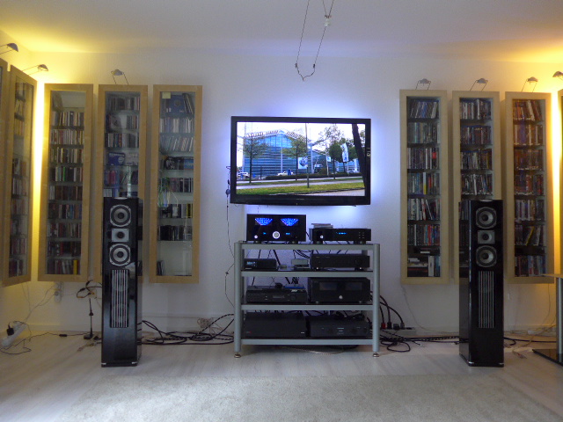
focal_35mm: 29
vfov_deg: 48.2
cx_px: 282
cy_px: 211
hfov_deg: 61.7
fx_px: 472
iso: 400
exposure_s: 1/40
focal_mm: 6
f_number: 2
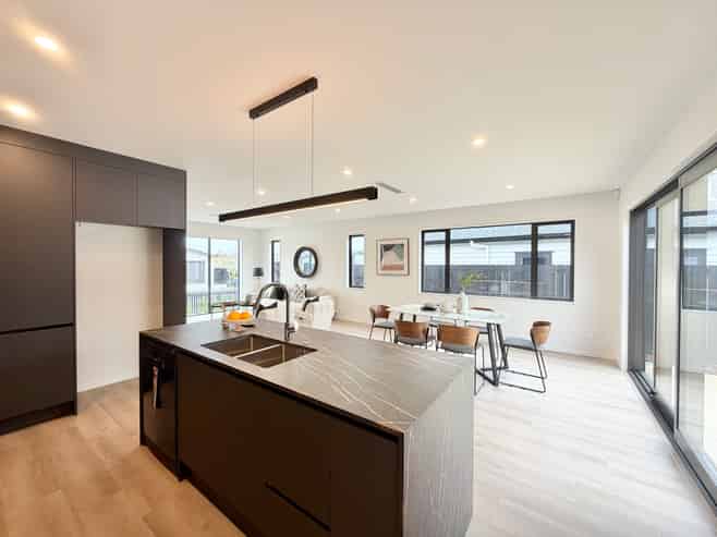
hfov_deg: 102.1
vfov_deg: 85.6
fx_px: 290
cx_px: 358
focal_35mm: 14
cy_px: 268
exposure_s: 1/121
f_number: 2.2
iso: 50
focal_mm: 2.22
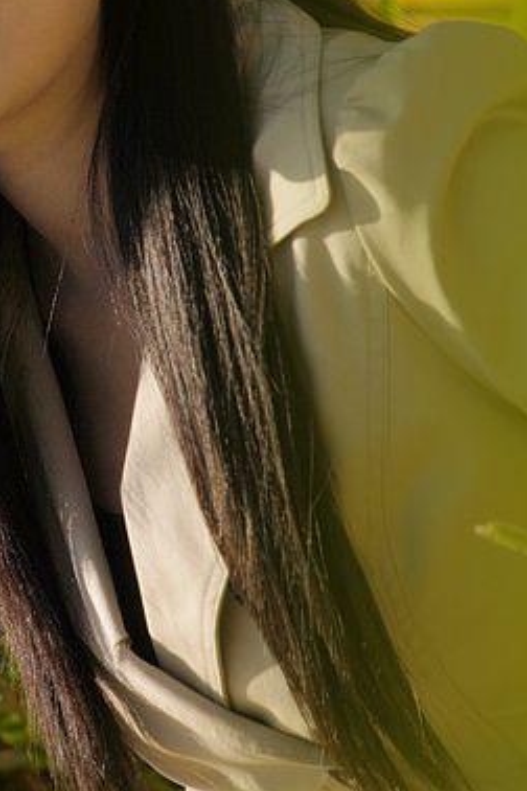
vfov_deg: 4.0
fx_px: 11264
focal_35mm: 513
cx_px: -48
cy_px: 243
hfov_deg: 2.7
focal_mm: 152
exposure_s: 1/800
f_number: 6.3
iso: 200
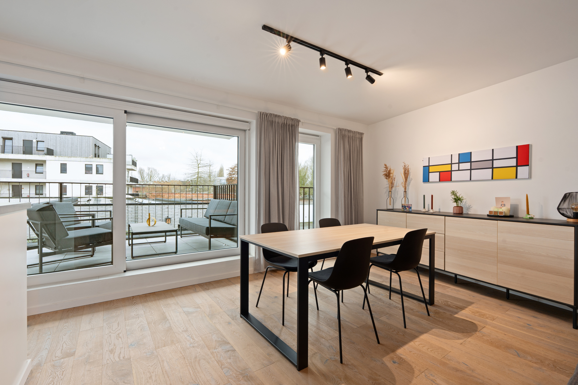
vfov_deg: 73.7
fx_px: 257
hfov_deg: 96.7
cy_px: 192
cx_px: 289
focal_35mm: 16
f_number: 11
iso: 250
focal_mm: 16
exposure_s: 1/2.5
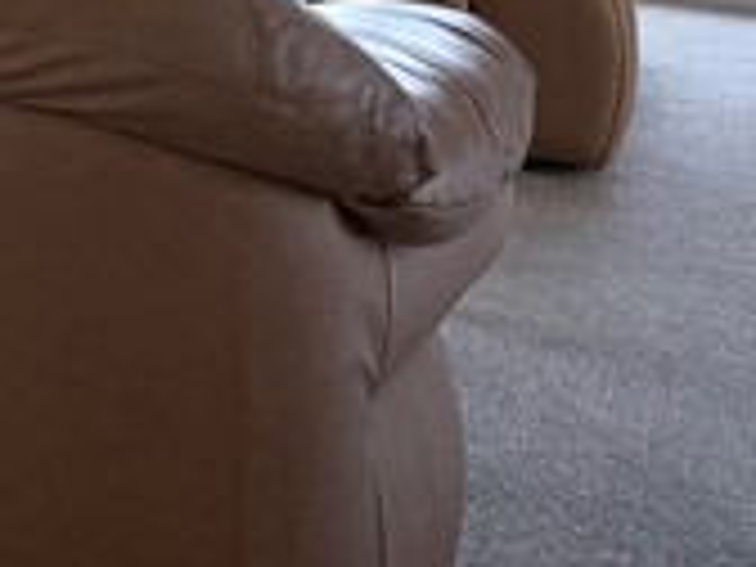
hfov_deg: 11.3
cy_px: -981
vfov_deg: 8.8
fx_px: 3189
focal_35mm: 146
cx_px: -1044
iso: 100
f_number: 1.78
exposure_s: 1/654
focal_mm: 6.76
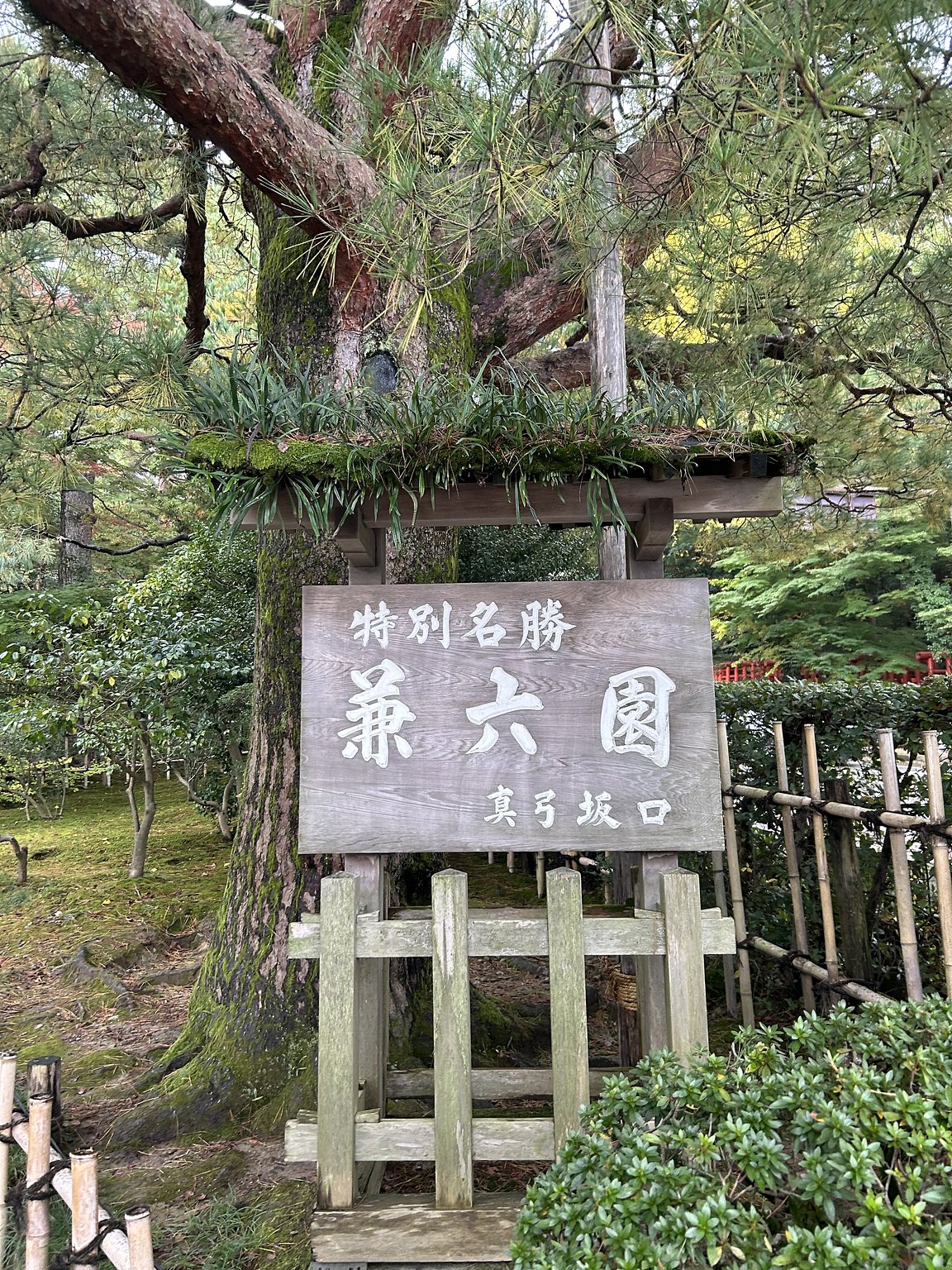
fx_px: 953
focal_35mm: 26
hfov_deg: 53.1
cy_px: 635
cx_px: 476
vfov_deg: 67.3
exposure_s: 1/72
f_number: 1.5
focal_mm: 5.7
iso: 125
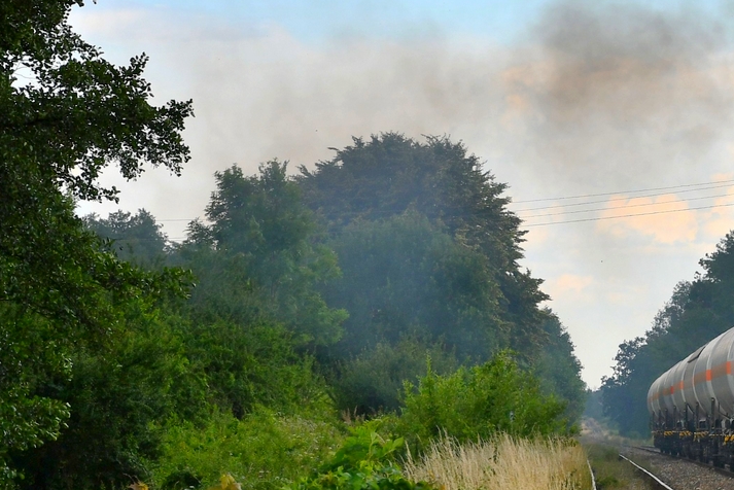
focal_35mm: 227
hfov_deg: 9.0
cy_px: 215
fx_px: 4630
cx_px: 816
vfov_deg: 6.1
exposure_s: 1/500
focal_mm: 60
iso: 250
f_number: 6.3
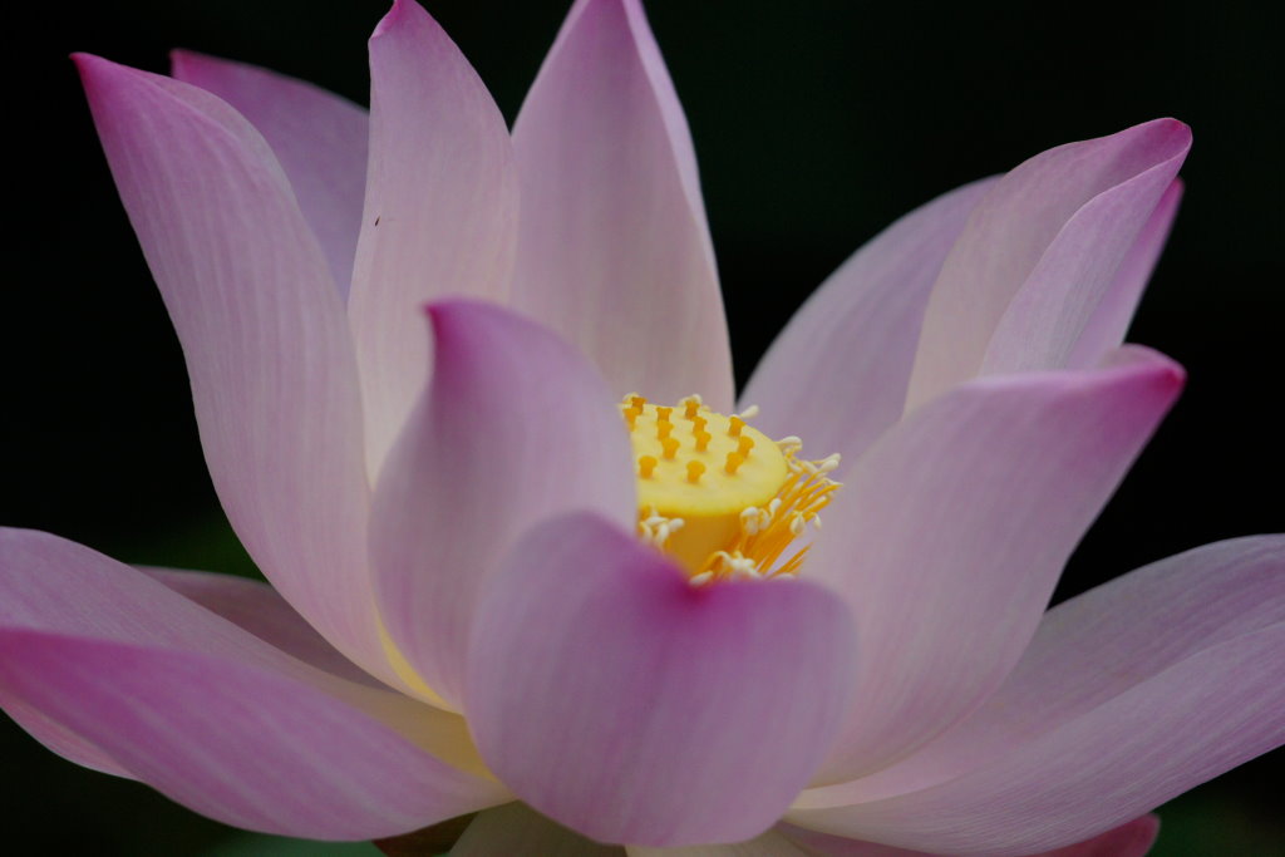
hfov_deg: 4.6
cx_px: 642
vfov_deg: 3.1
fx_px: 16064
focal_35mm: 450
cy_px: 428
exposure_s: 1/1600
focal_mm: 300
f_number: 5.6
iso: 800
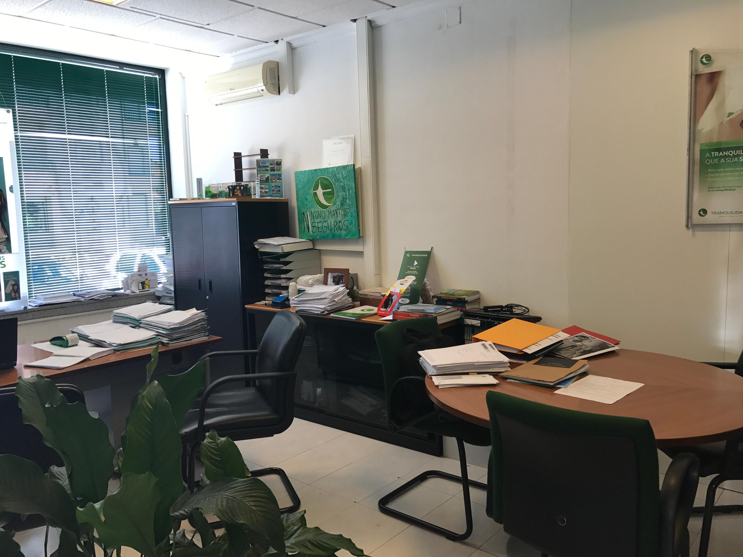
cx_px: 372
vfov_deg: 49.7
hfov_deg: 63.4
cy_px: 278
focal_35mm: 28
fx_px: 601
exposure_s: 1/50
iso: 25
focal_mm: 3.99
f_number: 1.8
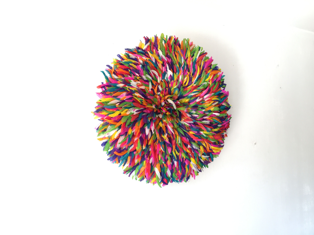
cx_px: 157
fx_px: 263
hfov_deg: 61.7
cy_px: 118
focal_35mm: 29
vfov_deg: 48.2
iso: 50
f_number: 2.2
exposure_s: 1/33
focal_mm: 4.15
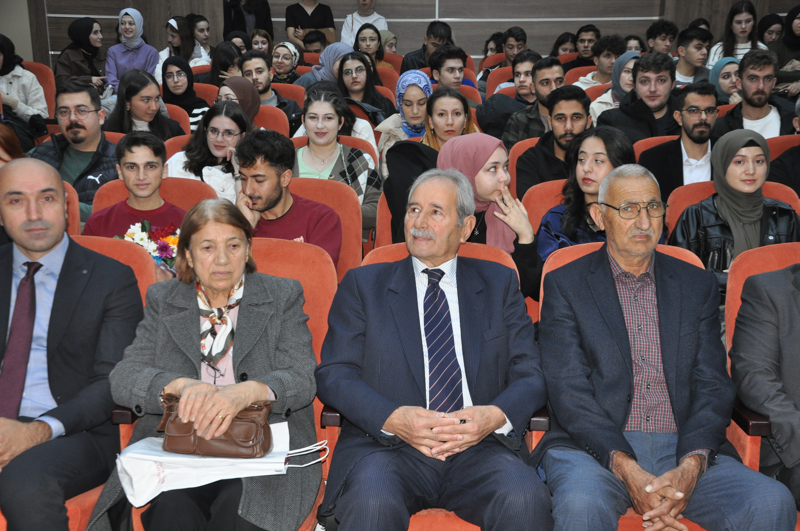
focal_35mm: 48
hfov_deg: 41.2
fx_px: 1065
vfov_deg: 28.0
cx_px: 400
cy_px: 266
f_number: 4.2
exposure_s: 1/60
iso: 800
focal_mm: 32
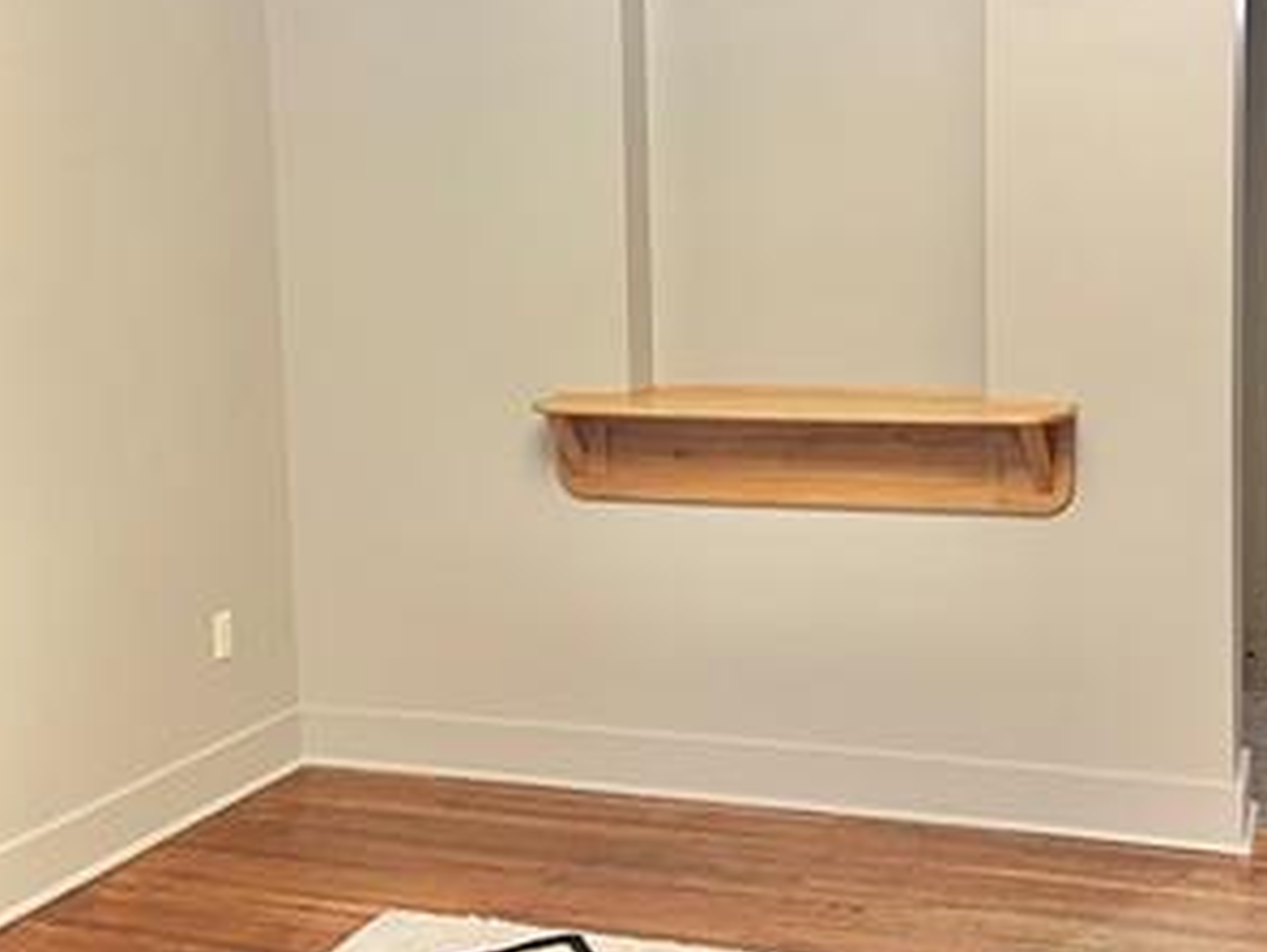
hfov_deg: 34.3
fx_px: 2051
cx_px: 572
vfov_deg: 26.1
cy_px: 384
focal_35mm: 56
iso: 250
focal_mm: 5.7
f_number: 1.5
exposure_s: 1/60
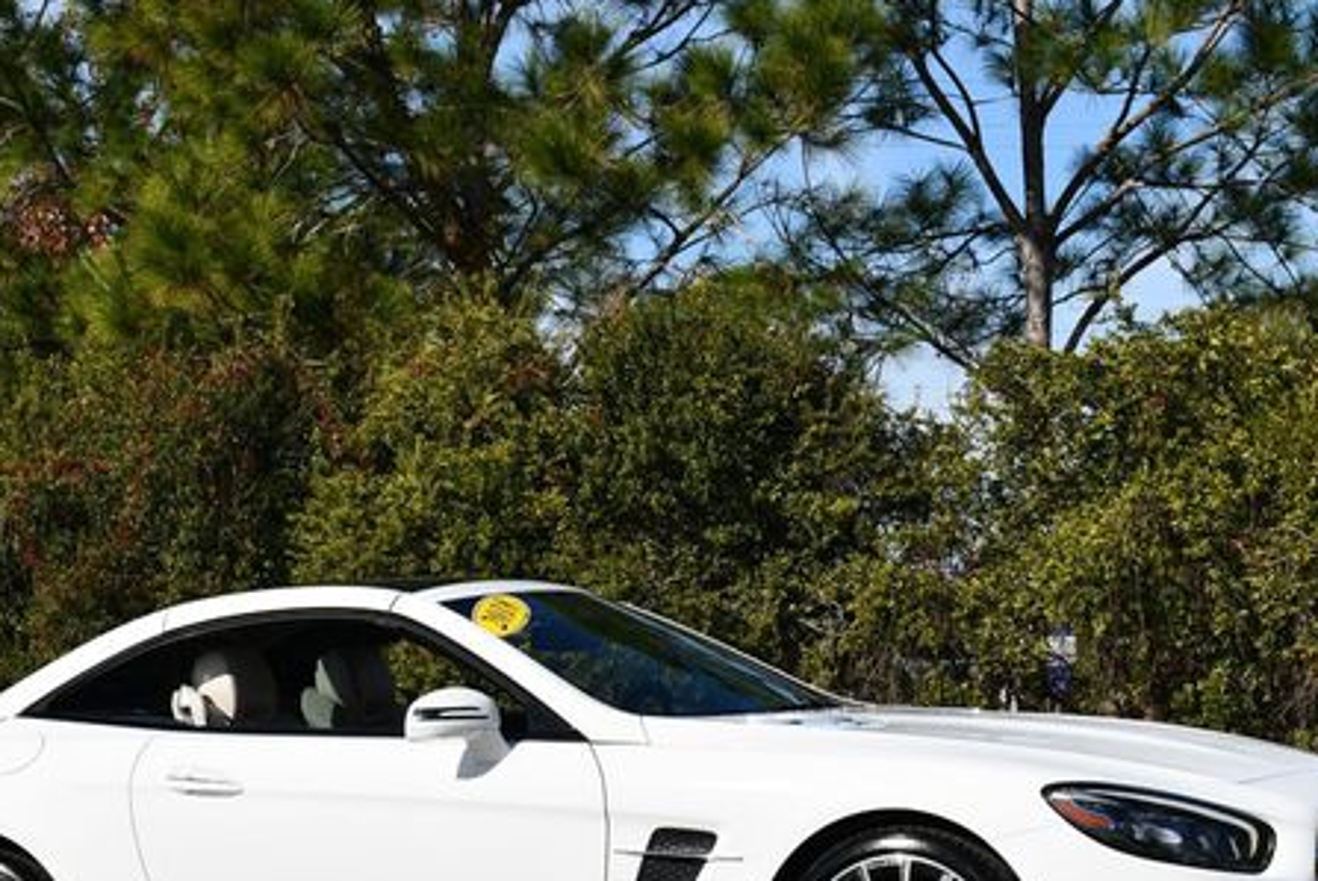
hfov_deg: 19.8
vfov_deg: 13.3
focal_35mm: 103
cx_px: 602
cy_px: 583
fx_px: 3775
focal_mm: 36
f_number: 10
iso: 100
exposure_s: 1/400
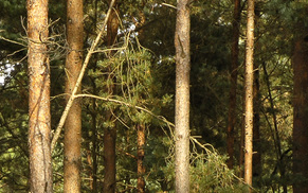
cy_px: 340
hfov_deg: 6.7
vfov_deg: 4.1
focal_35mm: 315
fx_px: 2645
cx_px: 90
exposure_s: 1/50
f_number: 7.1
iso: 100
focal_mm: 50
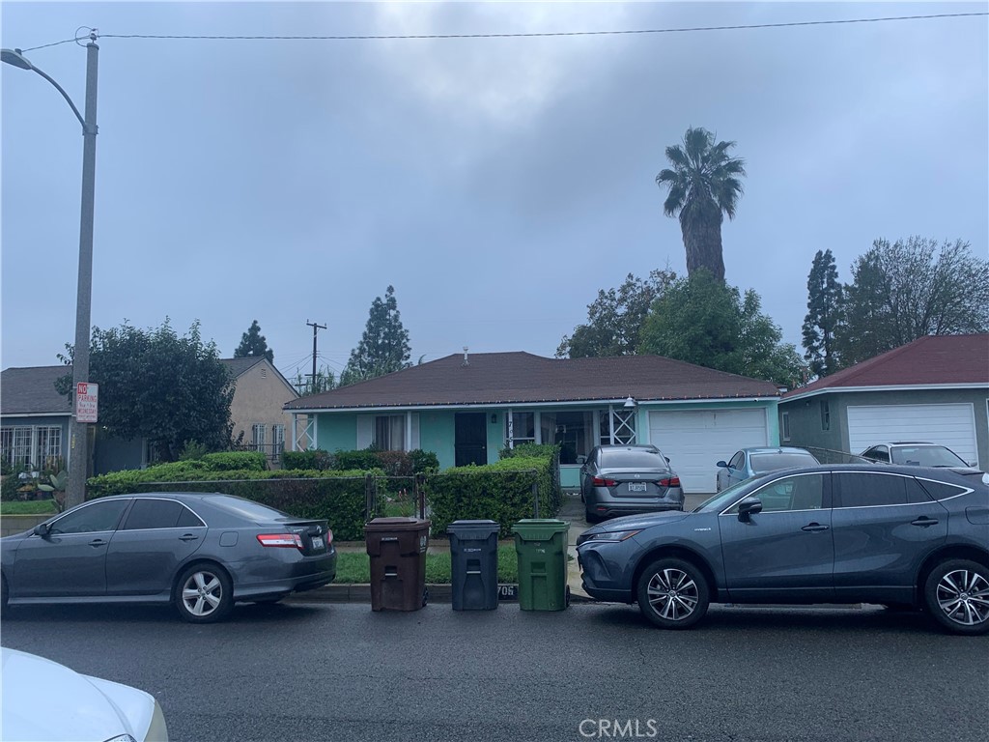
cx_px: 494
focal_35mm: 26
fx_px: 743
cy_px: 371
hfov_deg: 67.3
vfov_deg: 53.1
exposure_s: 1/318
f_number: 1.8
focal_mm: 4.25
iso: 25
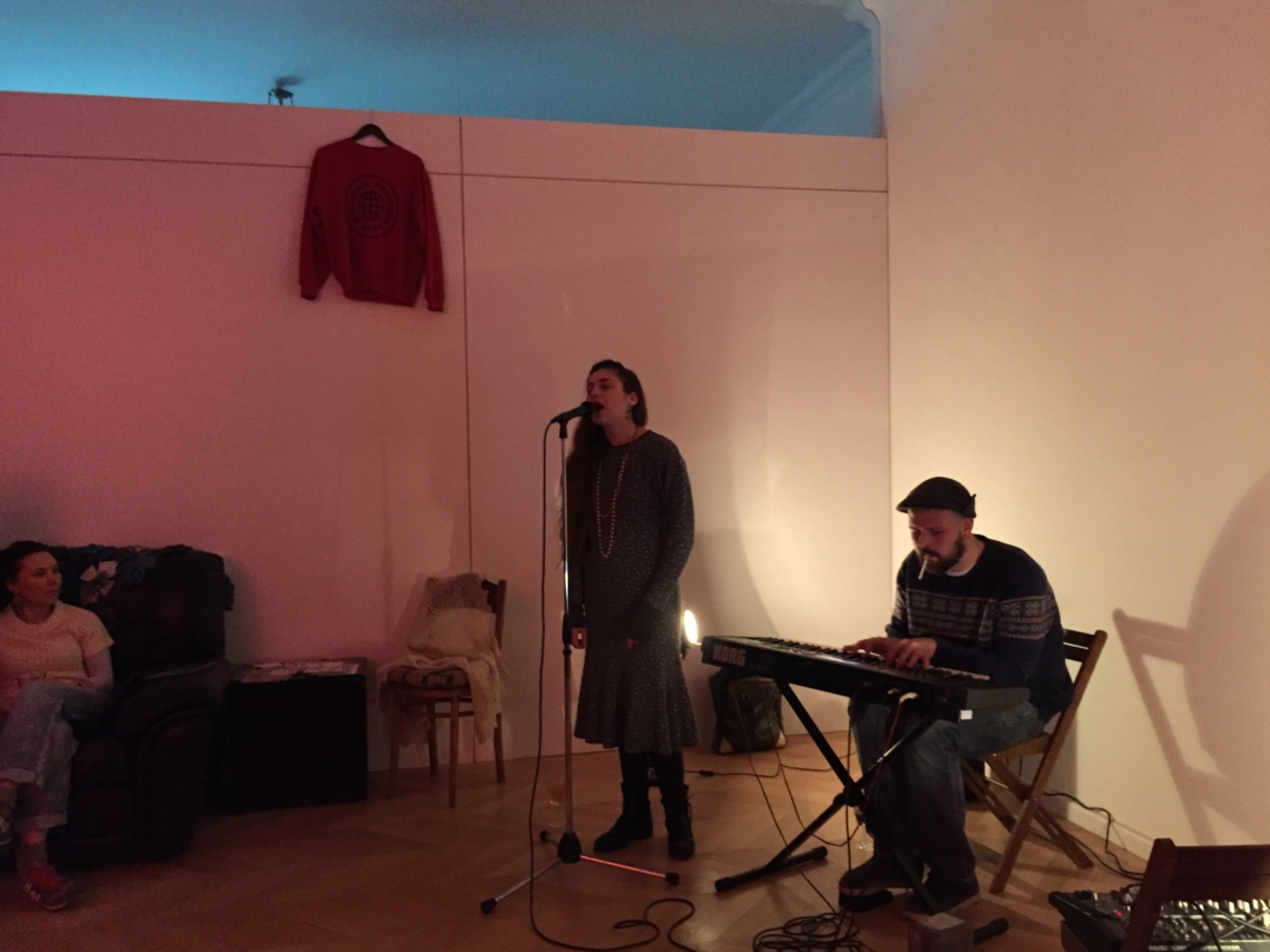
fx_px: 1064
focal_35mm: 29
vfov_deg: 48.2
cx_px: 635
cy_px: 476
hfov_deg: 61.7
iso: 500
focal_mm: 4.15
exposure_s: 1/17
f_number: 2.2
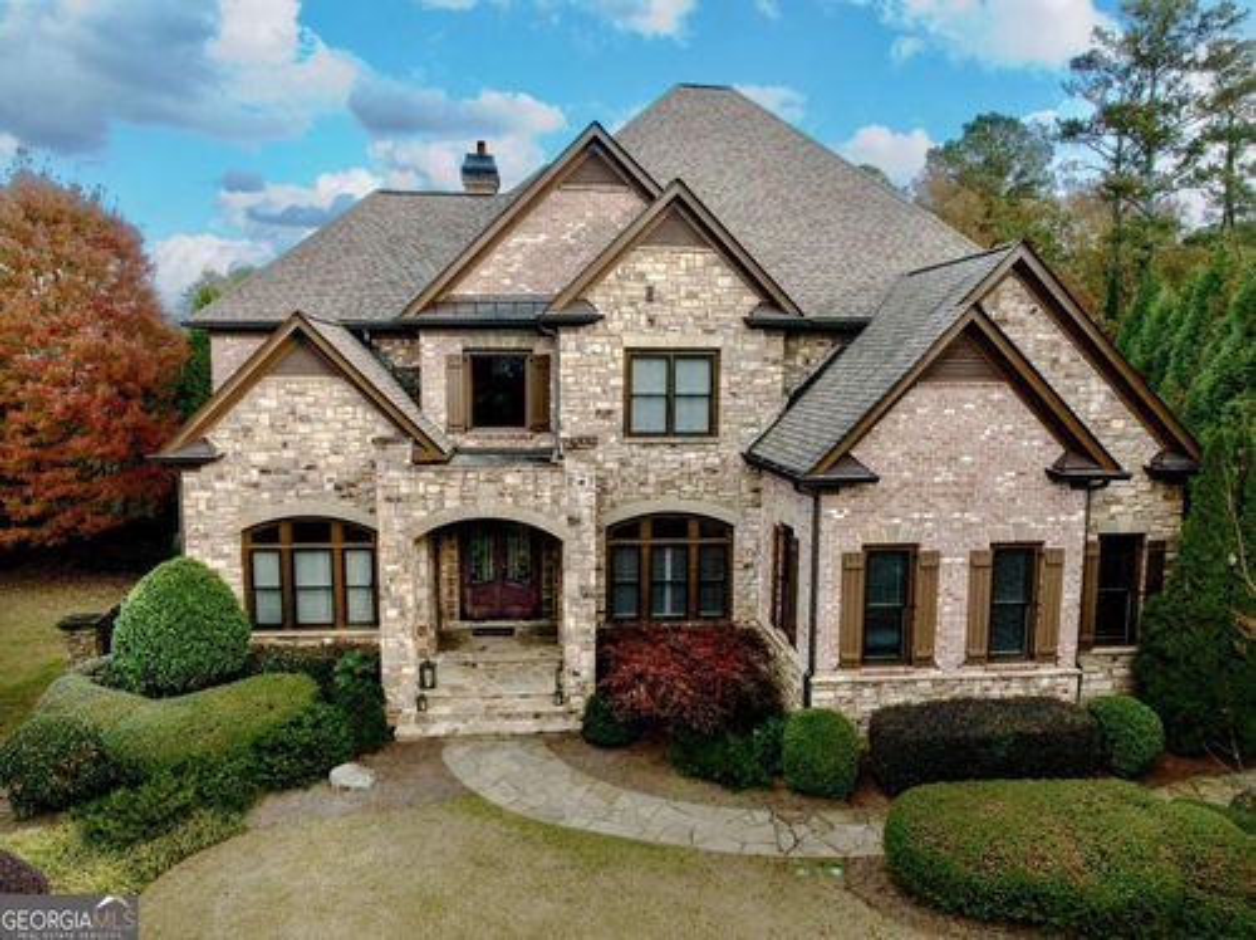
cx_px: 628
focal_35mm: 24
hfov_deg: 71.6
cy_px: 470
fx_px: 870
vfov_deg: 56.7
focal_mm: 12.29
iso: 200
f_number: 3.2
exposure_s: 1/800
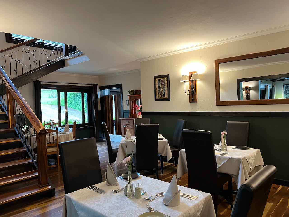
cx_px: 144
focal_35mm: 26
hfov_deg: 67.3
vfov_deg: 53.1
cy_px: 108
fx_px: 217
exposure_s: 1/50
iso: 250
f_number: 1.5
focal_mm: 5.7
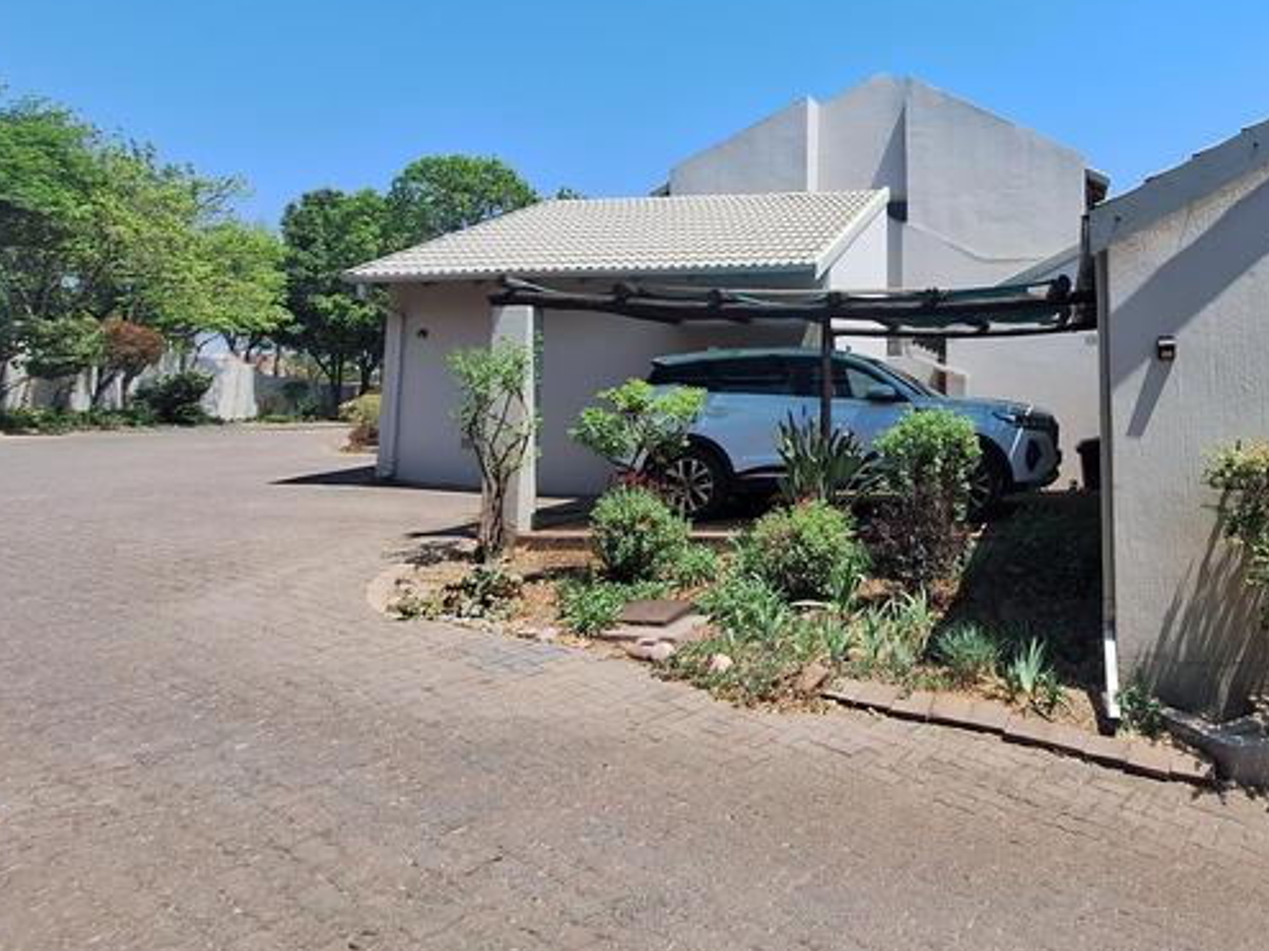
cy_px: 323
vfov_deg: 62.0
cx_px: 995
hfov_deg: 71.9
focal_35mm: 21
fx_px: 770
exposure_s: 1/1086
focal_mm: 1.74
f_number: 2.2
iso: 40
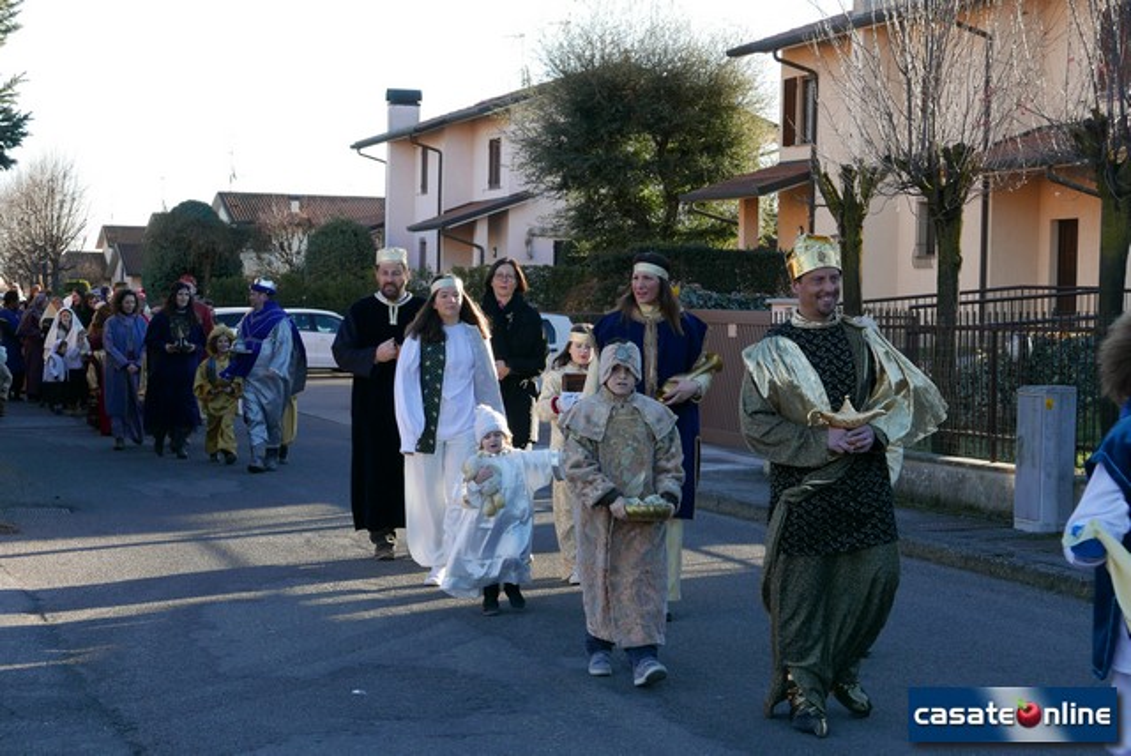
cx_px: 566
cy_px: 378
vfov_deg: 18.2
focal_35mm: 75
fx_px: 2358
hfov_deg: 27.0
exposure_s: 1/160
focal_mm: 34
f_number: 5.6
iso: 200
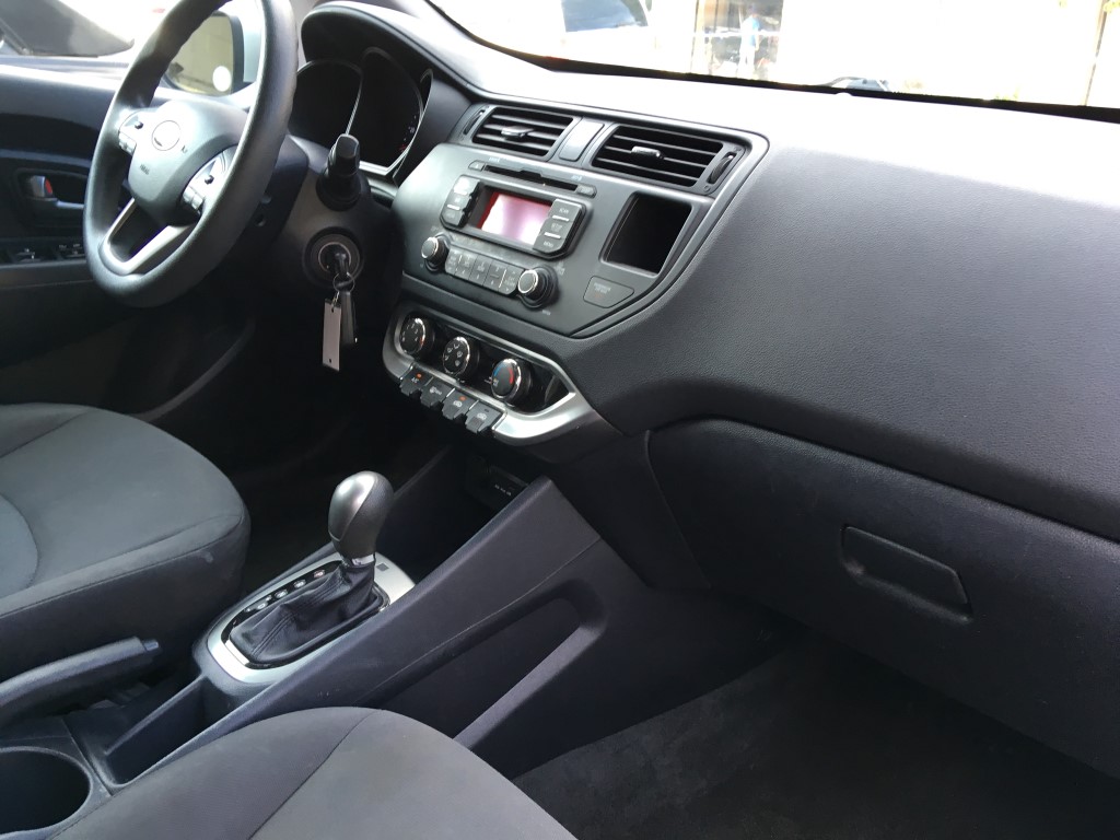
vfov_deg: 48.2
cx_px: 560
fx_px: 938
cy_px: 420
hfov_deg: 61.7
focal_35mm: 29
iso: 25
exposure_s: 1/40
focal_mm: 4.15
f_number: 2.2
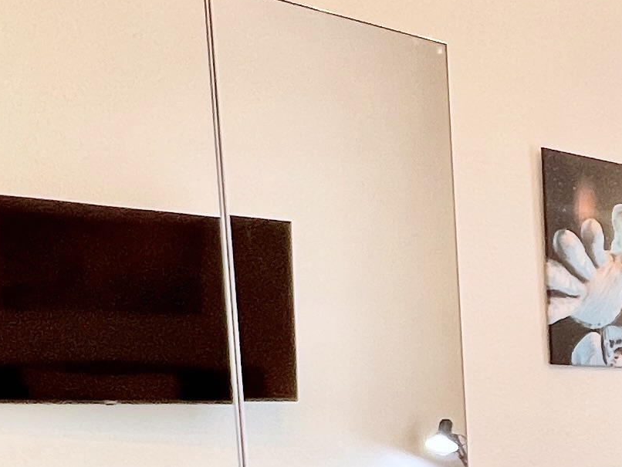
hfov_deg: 24.5
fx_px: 1168
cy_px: 577
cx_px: 881
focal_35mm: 65
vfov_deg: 20.9
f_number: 1.8
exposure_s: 1/99
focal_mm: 1.57
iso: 100
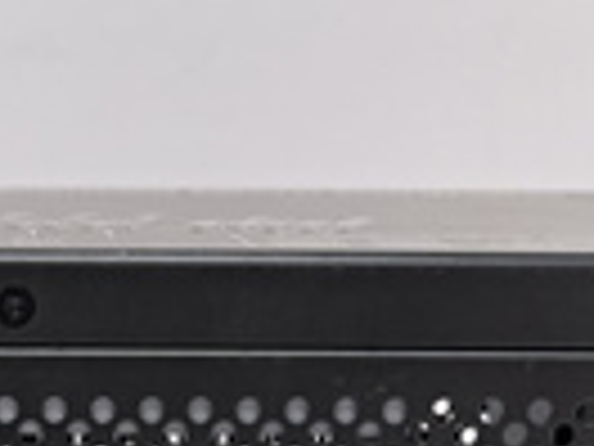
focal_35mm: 110
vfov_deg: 12.6
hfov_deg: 17.4
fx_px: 1888
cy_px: 732
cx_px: -36
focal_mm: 5.75
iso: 160
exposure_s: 1/50
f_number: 2.8
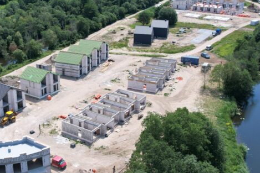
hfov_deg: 40.0
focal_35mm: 48
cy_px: 87
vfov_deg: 28.1
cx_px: 67
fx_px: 347
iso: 100
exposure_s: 1/1000
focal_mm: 8.38
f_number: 2.8
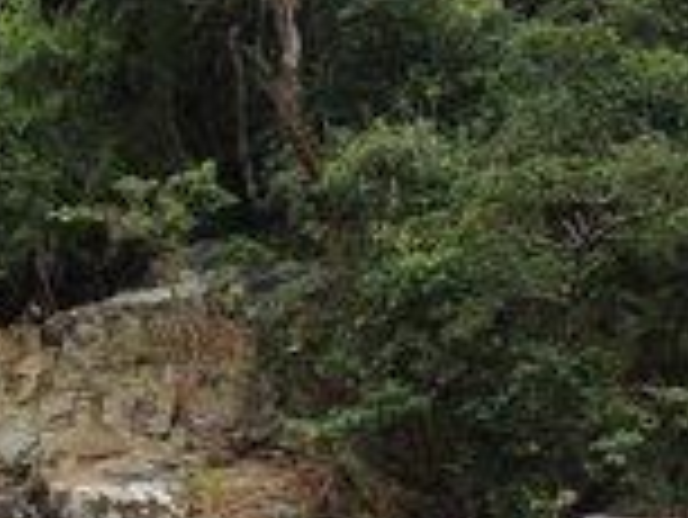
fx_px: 1671
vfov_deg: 17.5
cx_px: -324
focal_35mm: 84
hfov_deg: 20.2
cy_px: 358
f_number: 3.1
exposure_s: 1/320
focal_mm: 4.9
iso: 100
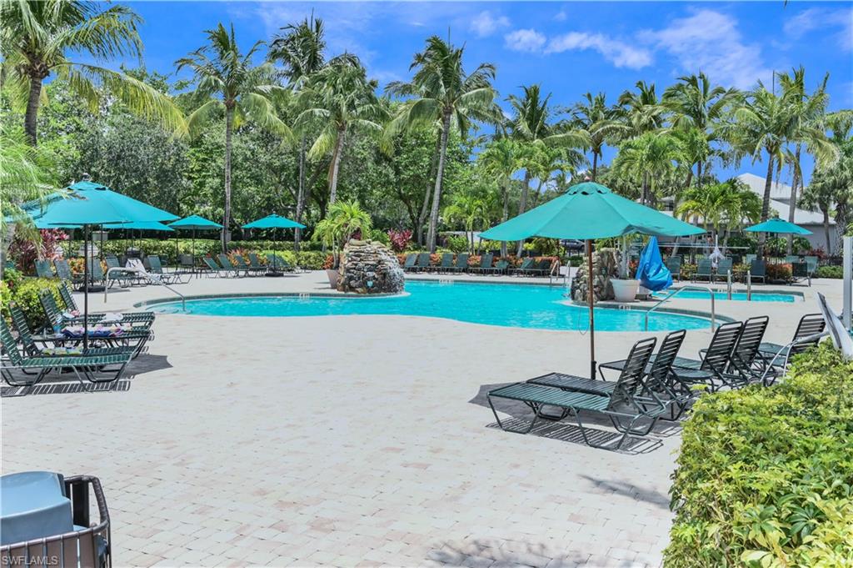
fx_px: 710
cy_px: 284
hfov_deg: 62.0
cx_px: 426
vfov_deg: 43.5
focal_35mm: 30
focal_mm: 30
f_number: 11
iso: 160
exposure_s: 1/160
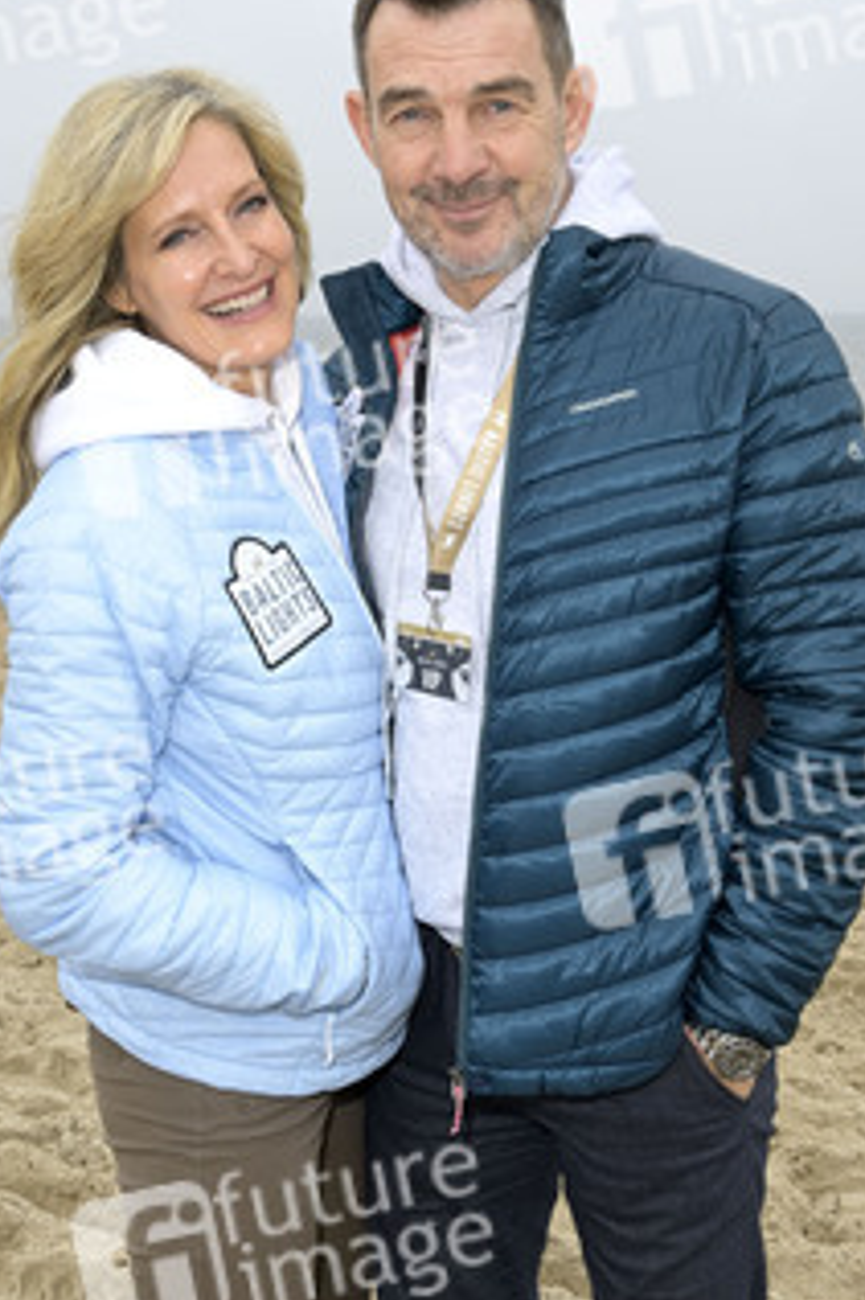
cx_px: 402
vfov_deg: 41.1
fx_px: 1732
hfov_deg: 28.0
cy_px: 627
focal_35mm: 48
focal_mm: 38
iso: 640
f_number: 9
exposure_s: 1/250
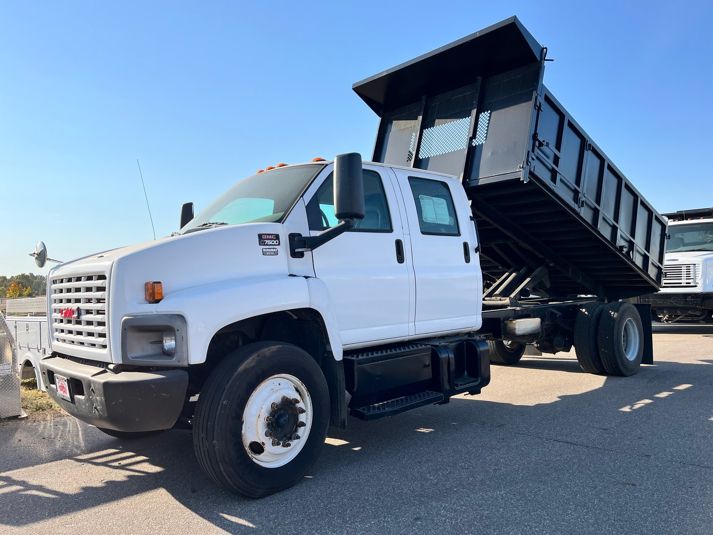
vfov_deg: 53.1
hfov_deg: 67.3
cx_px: 356
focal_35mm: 26
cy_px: 268
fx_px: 536
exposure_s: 1/3215
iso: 50
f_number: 1.6
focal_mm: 5.1
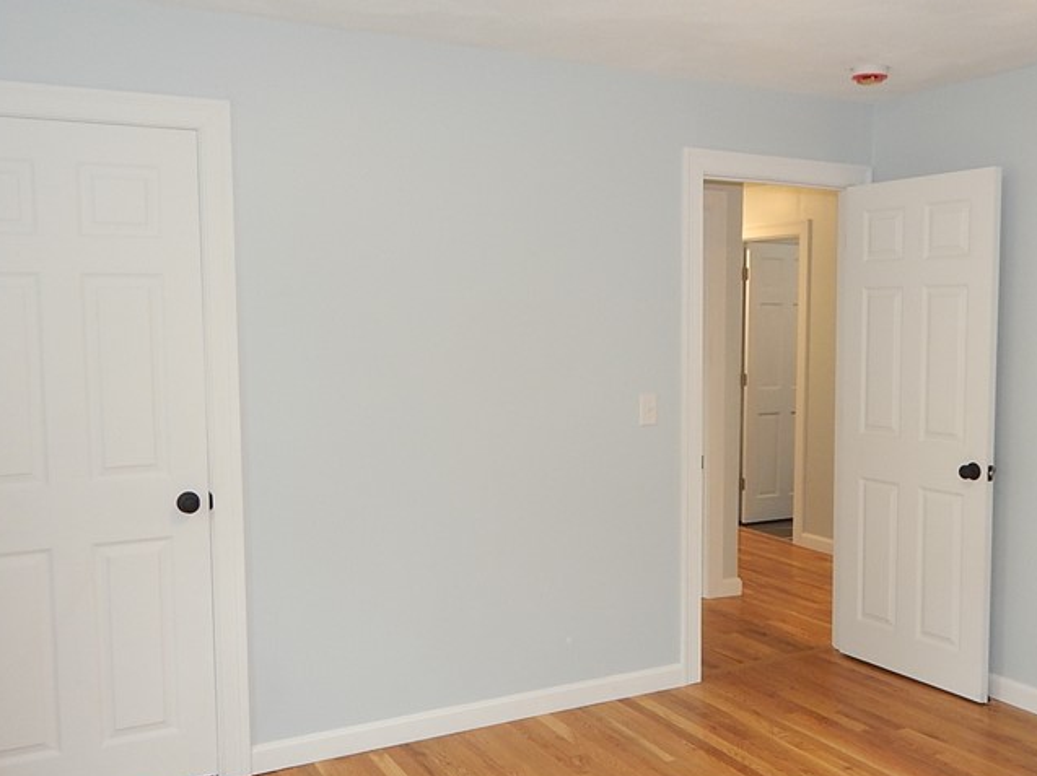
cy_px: 403
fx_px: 1108
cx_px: 632
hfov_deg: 49.8
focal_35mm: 37
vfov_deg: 38.6
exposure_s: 1/30
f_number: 3
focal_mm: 4
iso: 200
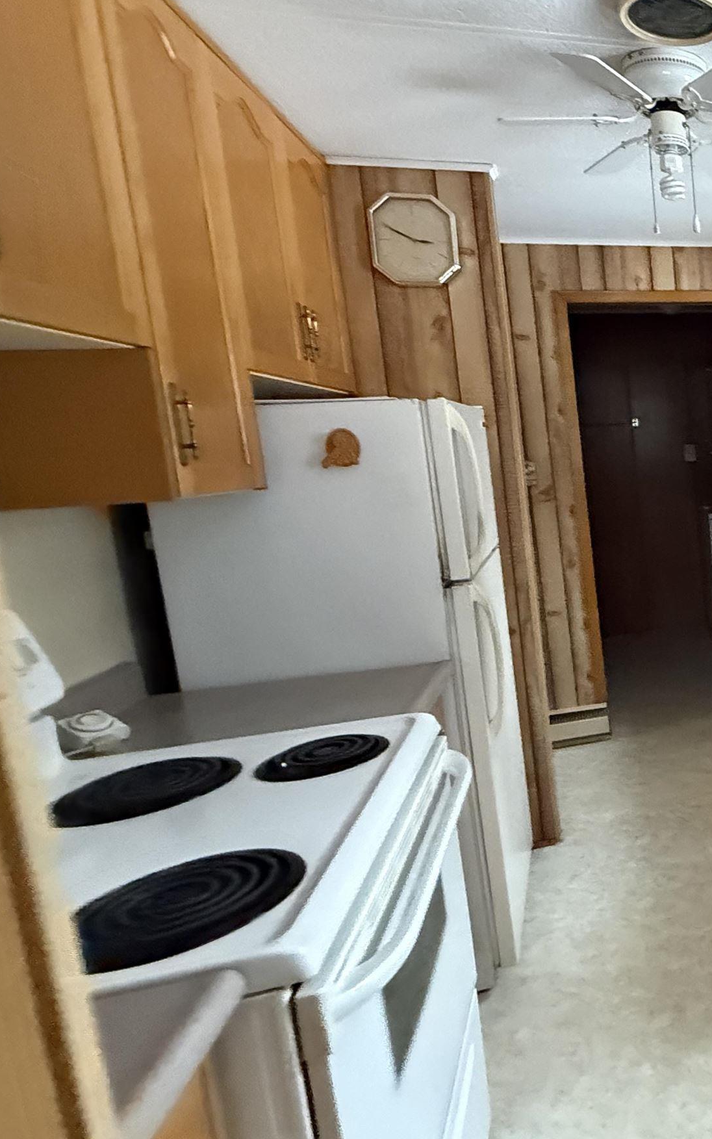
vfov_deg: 70.4
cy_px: 546
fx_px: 807
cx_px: 865
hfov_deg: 36.3
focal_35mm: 26
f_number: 2.2
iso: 1000
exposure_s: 1/60
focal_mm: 2.22
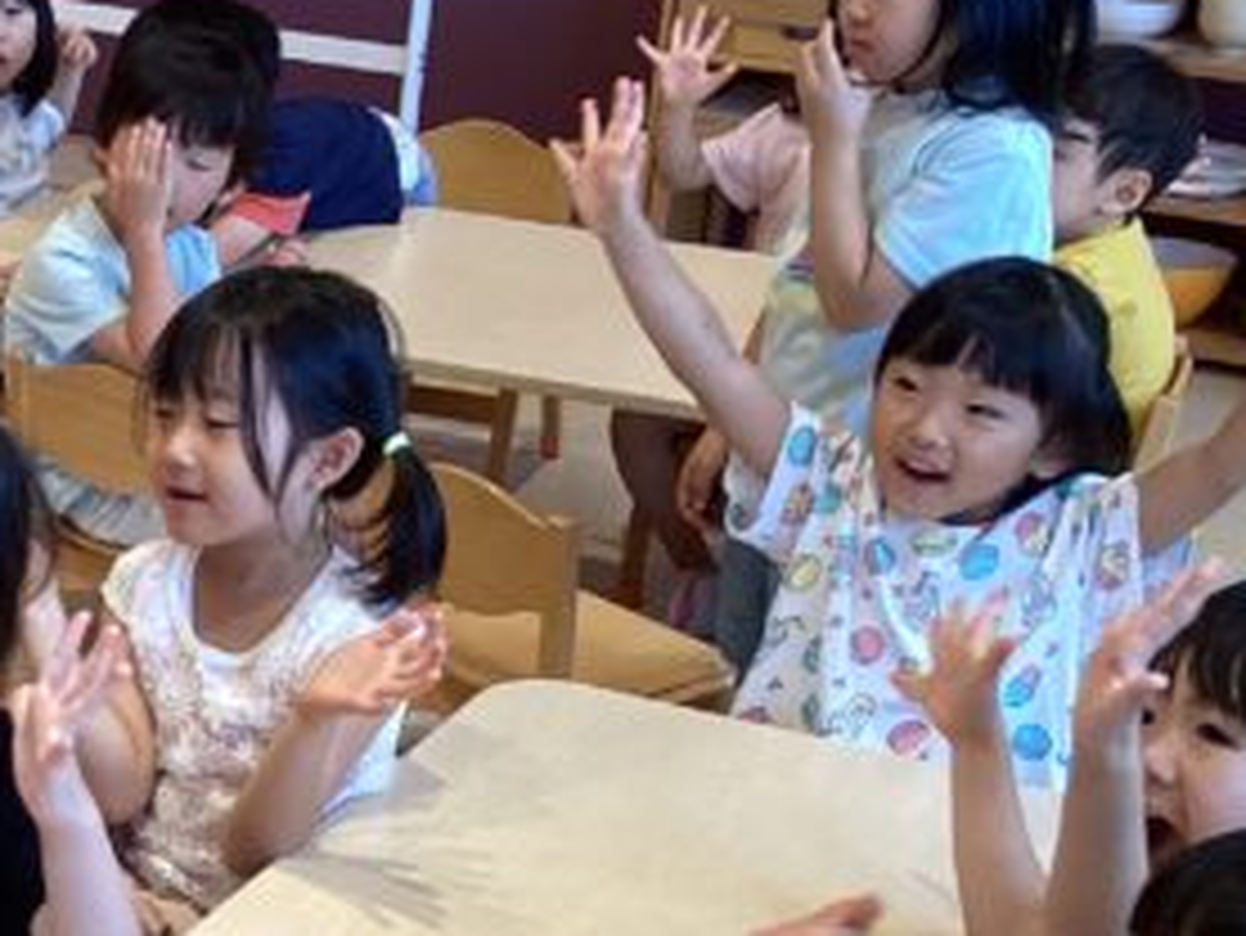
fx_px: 3097
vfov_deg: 16.9
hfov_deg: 20.9
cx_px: -337
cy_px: 868
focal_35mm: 86
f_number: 2.4
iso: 100
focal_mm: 3.3
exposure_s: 1/100
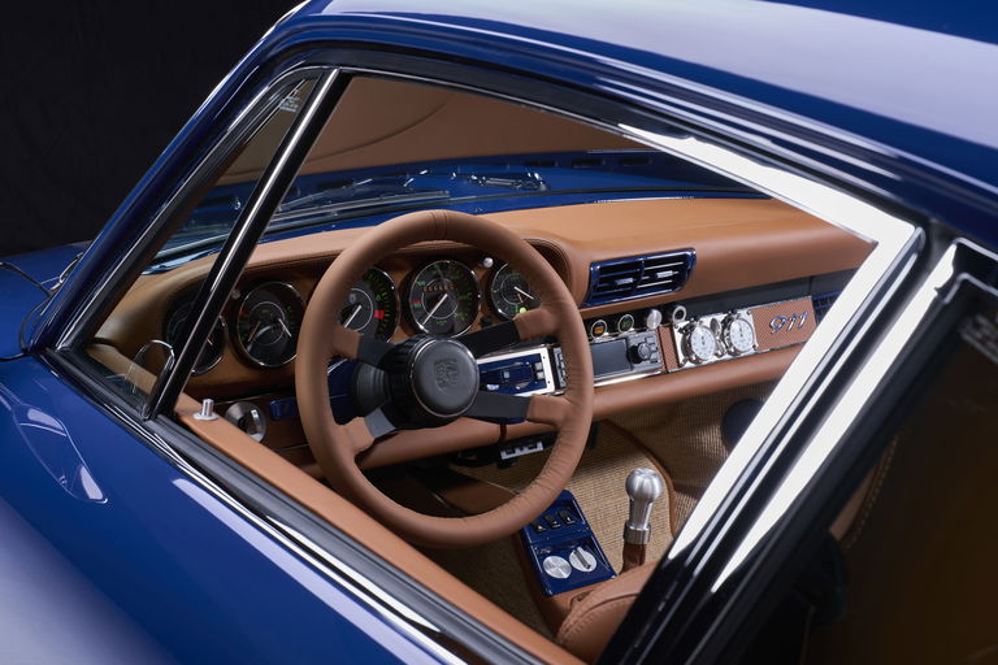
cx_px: 499
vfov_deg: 26.5
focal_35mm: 51
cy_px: 332
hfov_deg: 38.9
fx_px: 1414
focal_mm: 51
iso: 64
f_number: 11
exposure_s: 5
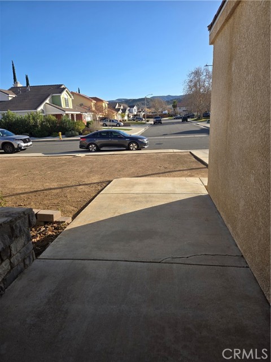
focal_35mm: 23
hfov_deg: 58.9
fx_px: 240
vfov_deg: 73.9
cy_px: 181
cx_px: 136
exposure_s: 1/1179
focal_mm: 5.4
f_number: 1.8
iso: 25
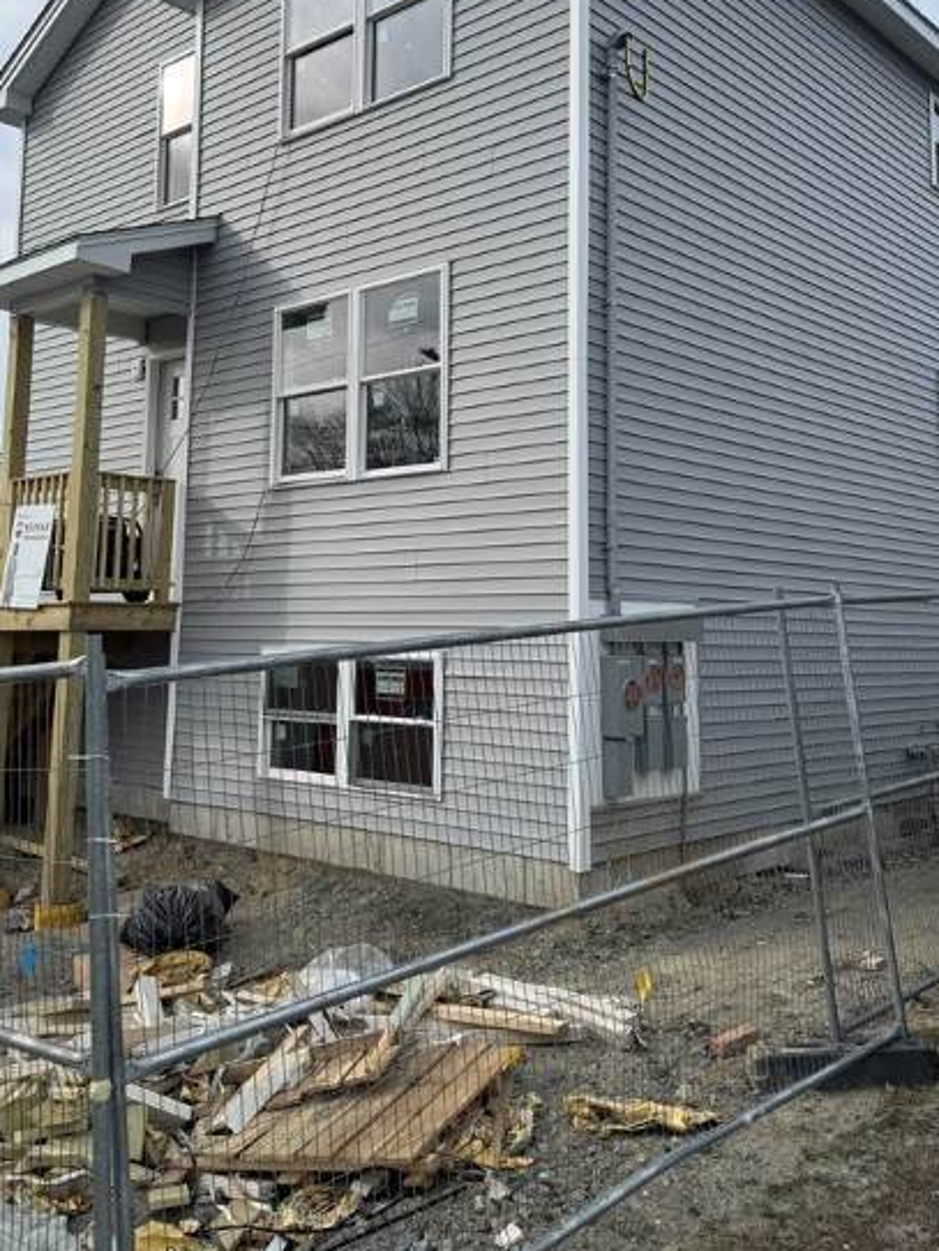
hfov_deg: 41.8
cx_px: 478
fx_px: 1229
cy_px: 448
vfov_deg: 53.2
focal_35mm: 34
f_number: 1.78
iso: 80
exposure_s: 1/3802
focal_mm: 6.76
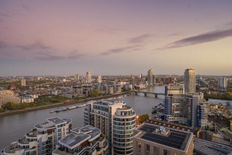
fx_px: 132
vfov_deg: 60.7
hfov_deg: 82.6
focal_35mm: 20
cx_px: 116
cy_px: 78
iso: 400
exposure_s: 1/20
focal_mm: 20.5
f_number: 5.6
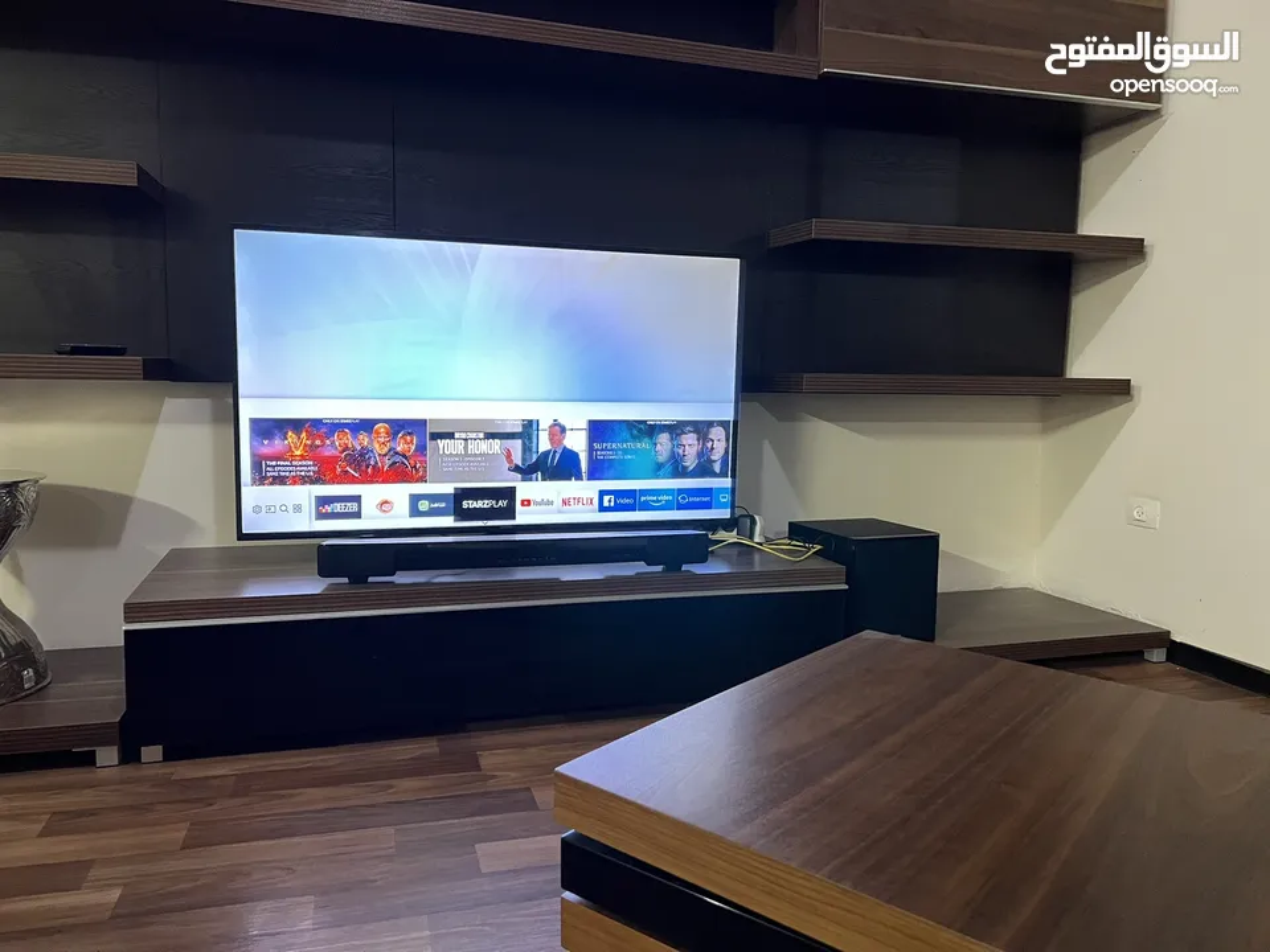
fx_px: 954
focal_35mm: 26
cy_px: 476
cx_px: 635
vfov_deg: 53.1
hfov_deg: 67.3
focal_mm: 5.7
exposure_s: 1/50
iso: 320
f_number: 1.5
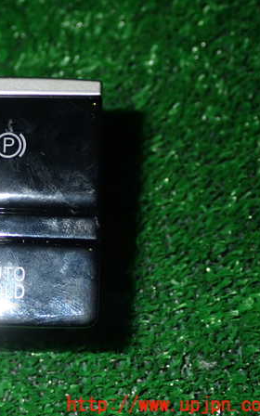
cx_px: -2
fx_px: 805
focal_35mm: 71
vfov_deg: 29.0
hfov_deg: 17.9
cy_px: 208
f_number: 9
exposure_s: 1/50
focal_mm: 9.01
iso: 250
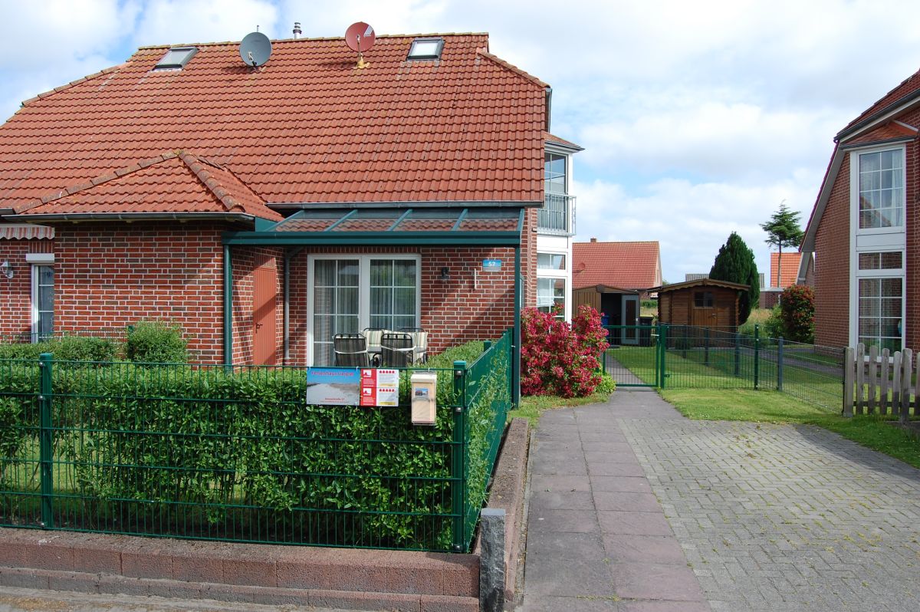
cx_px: 460
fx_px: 689
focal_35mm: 27
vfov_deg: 47.9
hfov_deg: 67.4
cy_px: 306
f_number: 8
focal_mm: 18
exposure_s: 1/200
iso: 200
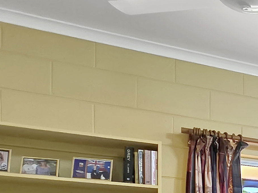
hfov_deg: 21.2
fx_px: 425
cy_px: 283
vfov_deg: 21.8
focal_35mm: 57
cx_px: 473
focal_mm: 2.2
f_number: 2.2
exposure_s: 1/50
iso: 200
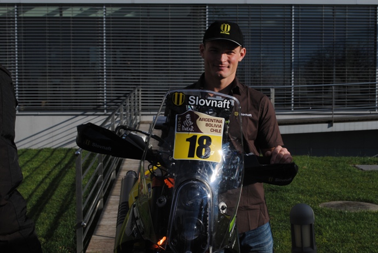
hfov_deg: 36.8
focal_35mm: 54
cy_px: 126
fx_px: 568
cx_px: 189
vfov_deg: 25.1
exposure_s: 1/400
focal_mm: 36
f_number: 10
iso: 100
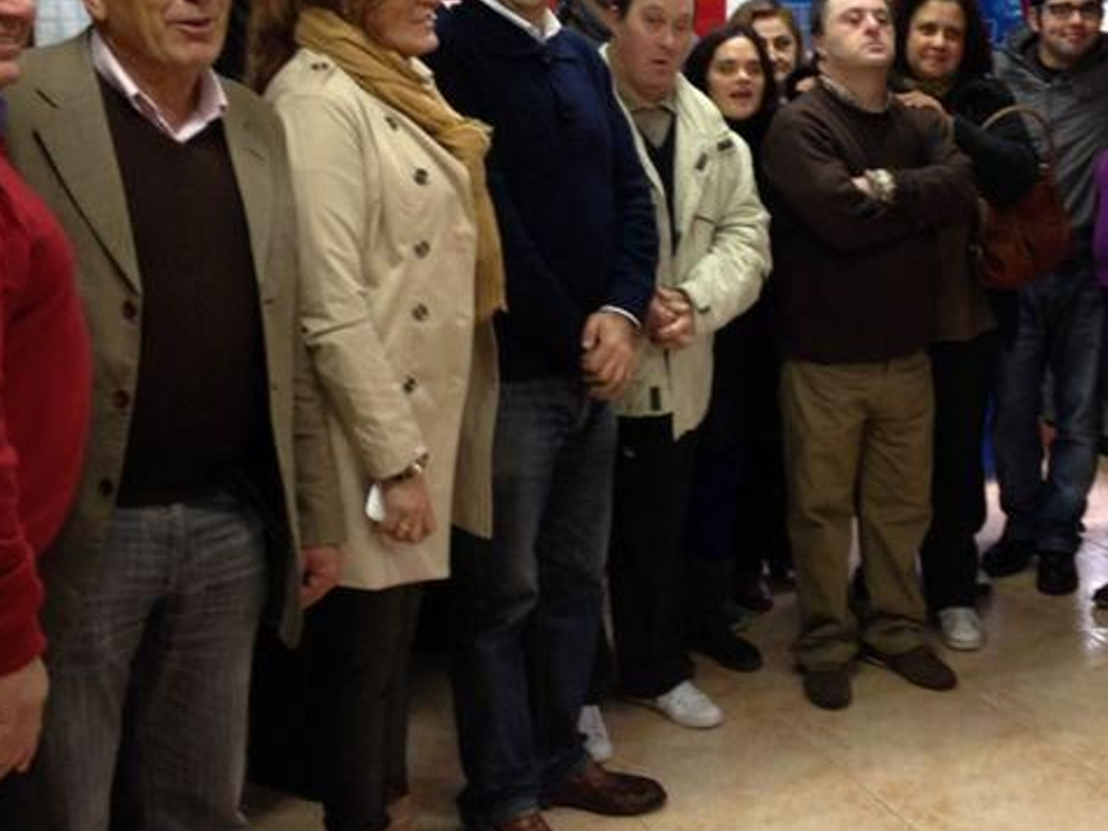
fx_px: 1889
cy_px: 214
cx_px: 662
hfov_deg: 32.6
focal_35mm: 59
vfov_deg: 24.6
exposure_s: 1/20
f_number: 2.4
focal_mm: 4.28
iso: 80
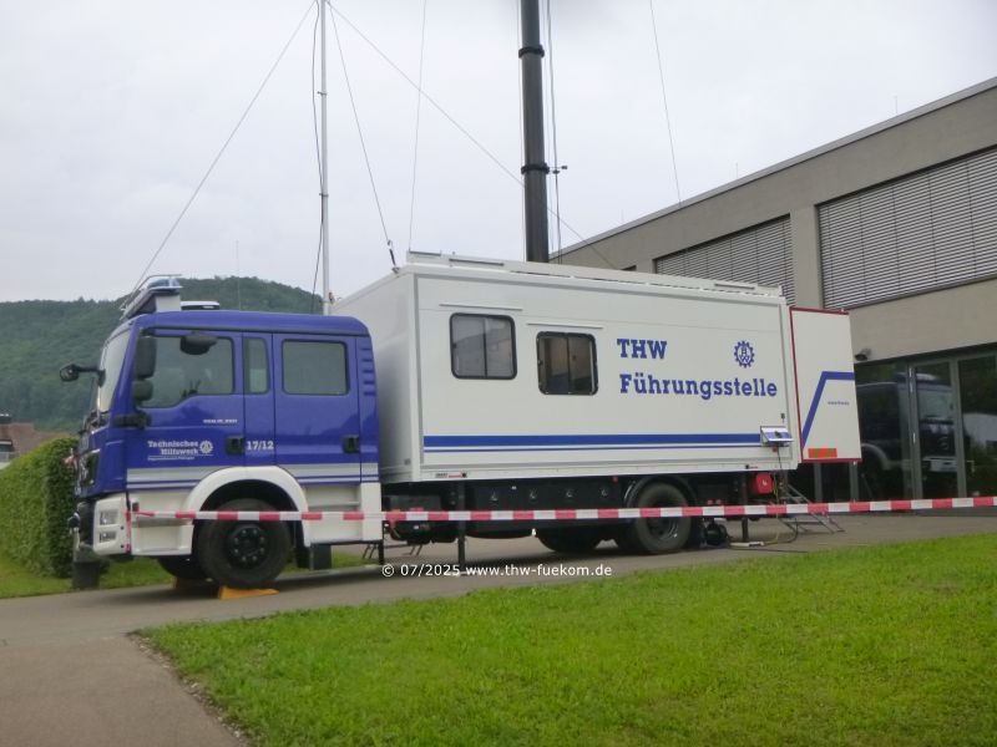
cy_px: 374
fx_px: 1037
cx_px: 498
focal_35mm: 36
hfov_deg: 51.4
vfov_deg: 39.7
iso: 250
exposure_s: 1/60
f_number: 4.4
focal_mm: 6.4
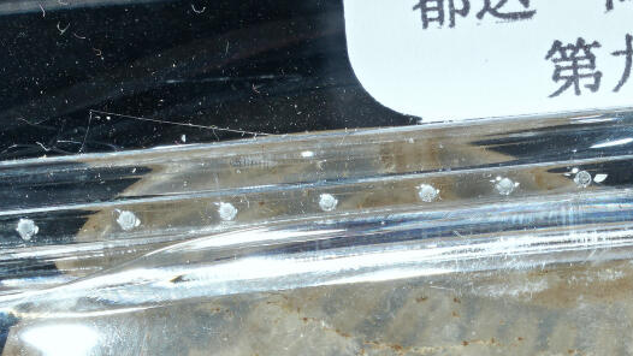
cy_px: 456
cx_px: 408
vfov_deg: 2.8
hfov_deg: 4.9
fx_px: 7352
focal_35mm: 438
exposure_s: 1/160
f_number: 18
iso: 100
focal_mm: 105
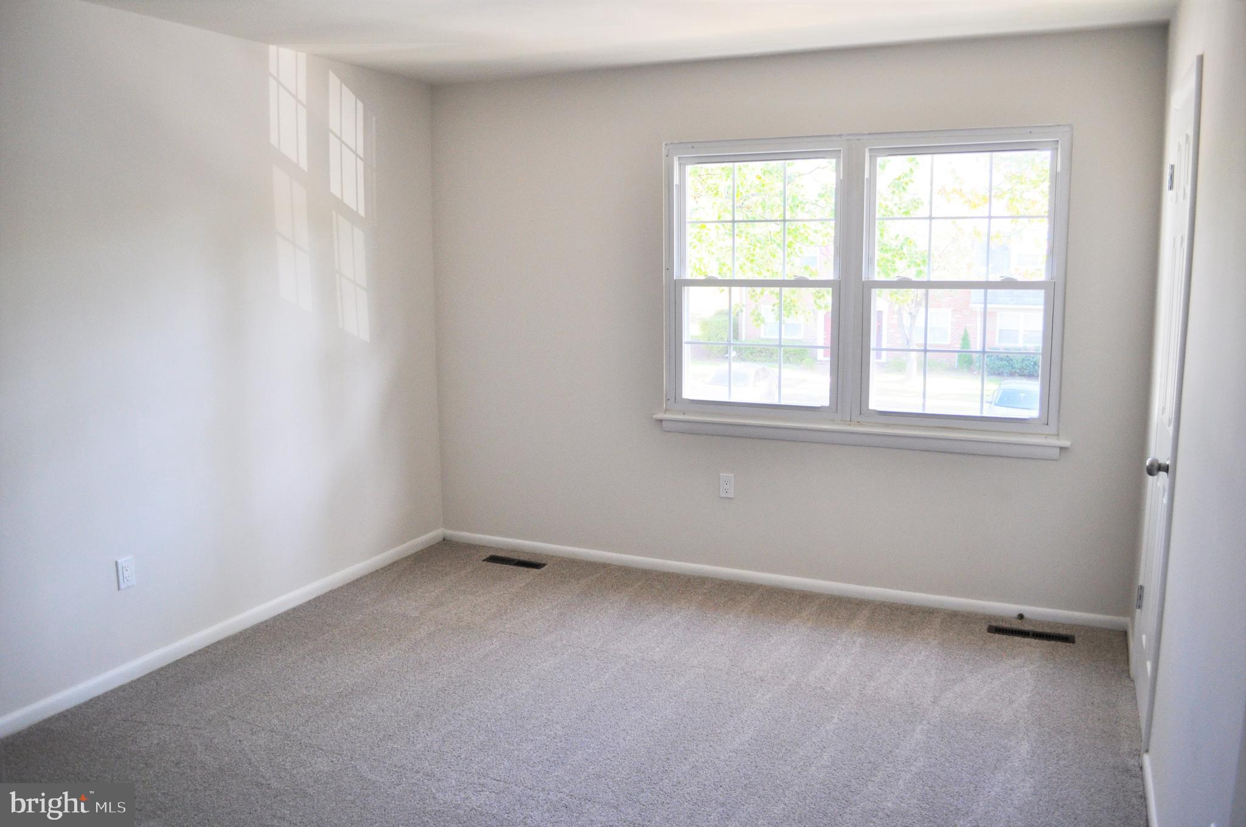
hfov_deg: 67.4
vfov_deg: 47.8
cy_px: 414
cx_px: 623
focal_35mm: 27
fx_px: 933
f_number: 4
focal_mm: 18
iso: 400
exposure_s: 1/60
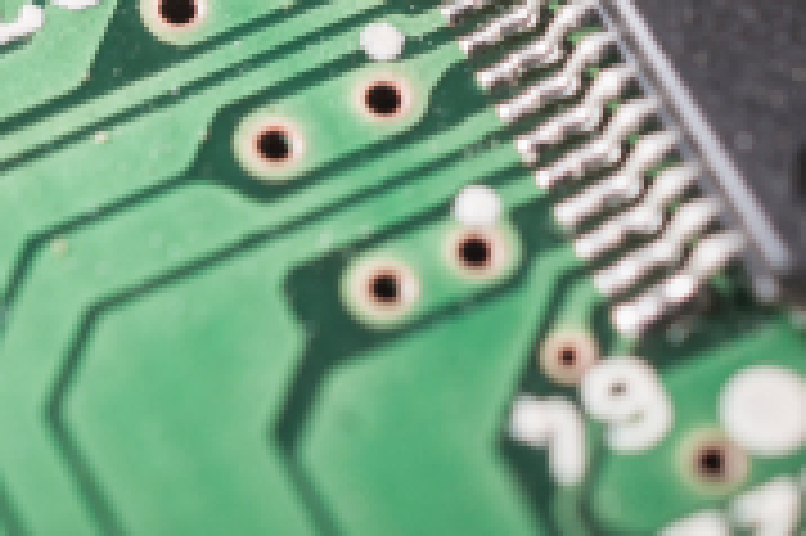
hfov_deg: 10.2
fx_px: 4518
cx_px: 333
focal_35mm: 202
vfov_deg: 6.7
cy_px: -86
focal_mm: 40
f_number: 8
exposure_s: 1/2.5
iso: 100
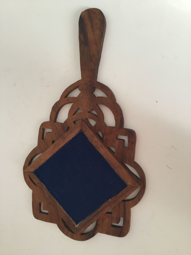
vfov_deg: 58.4
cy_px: 128
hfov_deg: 45.4
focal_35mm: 31
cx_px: 96
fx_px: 228
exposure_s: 1/33
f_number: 2.4
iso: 64
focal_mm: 3.3
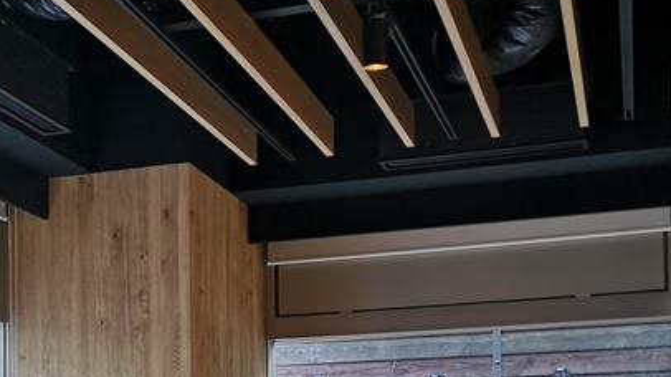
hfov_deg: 36.0
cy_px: 458
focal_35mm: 58
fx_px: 1032
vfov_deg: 19.4
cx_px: 331
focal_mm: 3.95
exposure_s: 1/100
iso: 64
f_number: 1.8
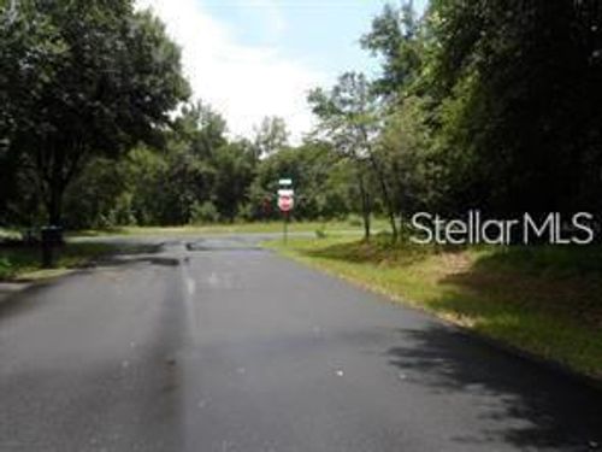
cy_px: 226
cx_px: 301
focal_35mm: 24
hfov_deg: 71.6
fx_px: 417
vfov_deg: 56.8
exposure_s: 1/500
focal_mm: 4
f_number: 4.5
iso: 120
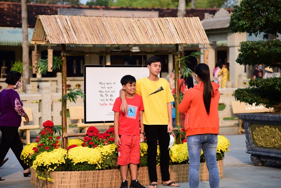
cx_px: 140
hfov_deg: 17.1
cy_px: 94
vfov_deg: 11.4
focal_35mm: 120
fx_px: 937
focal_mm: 120
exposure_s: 1/640
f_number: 4
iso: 200
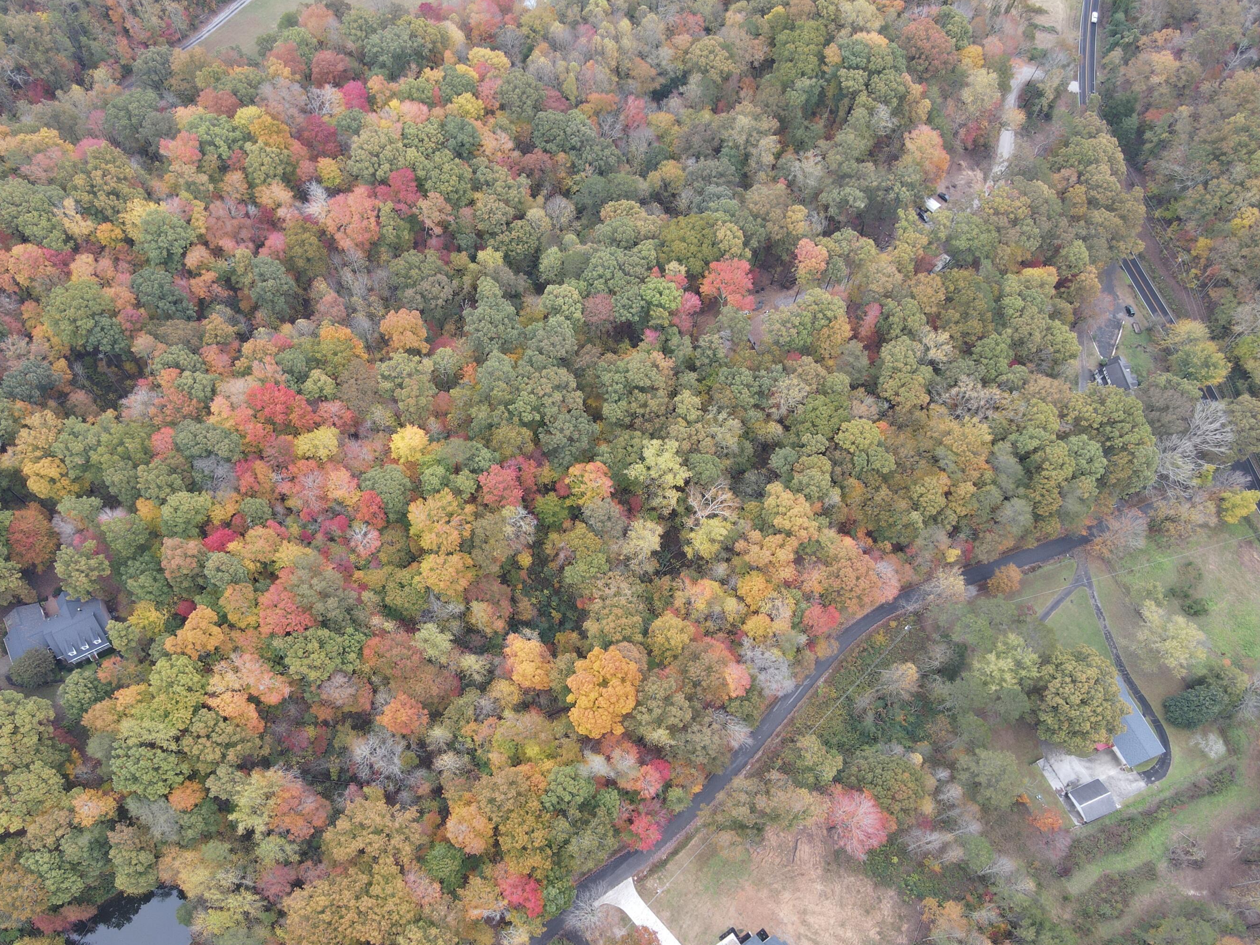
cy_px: 514
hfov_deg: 65.1
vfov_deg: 51.3
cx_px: 555
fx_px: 983
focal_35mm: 27
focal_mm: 4.5
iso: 100
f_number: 2.8
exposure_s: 1/50
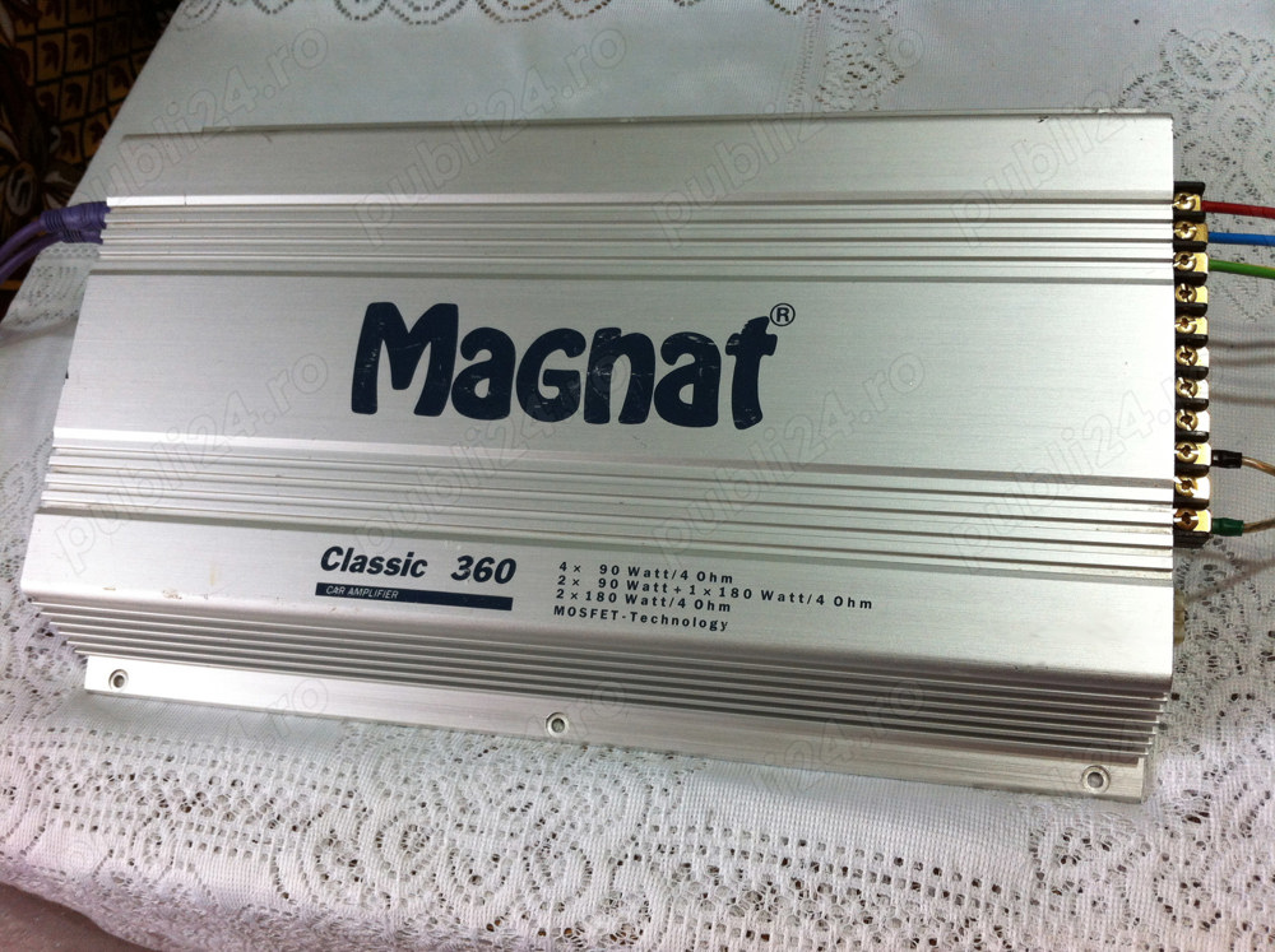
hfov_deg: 52.7
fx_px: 1287
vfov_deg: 40.6
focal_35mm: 35
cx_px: 638
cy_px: 476
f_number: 2.8
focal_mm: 3.85
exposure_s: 1/30
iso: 80
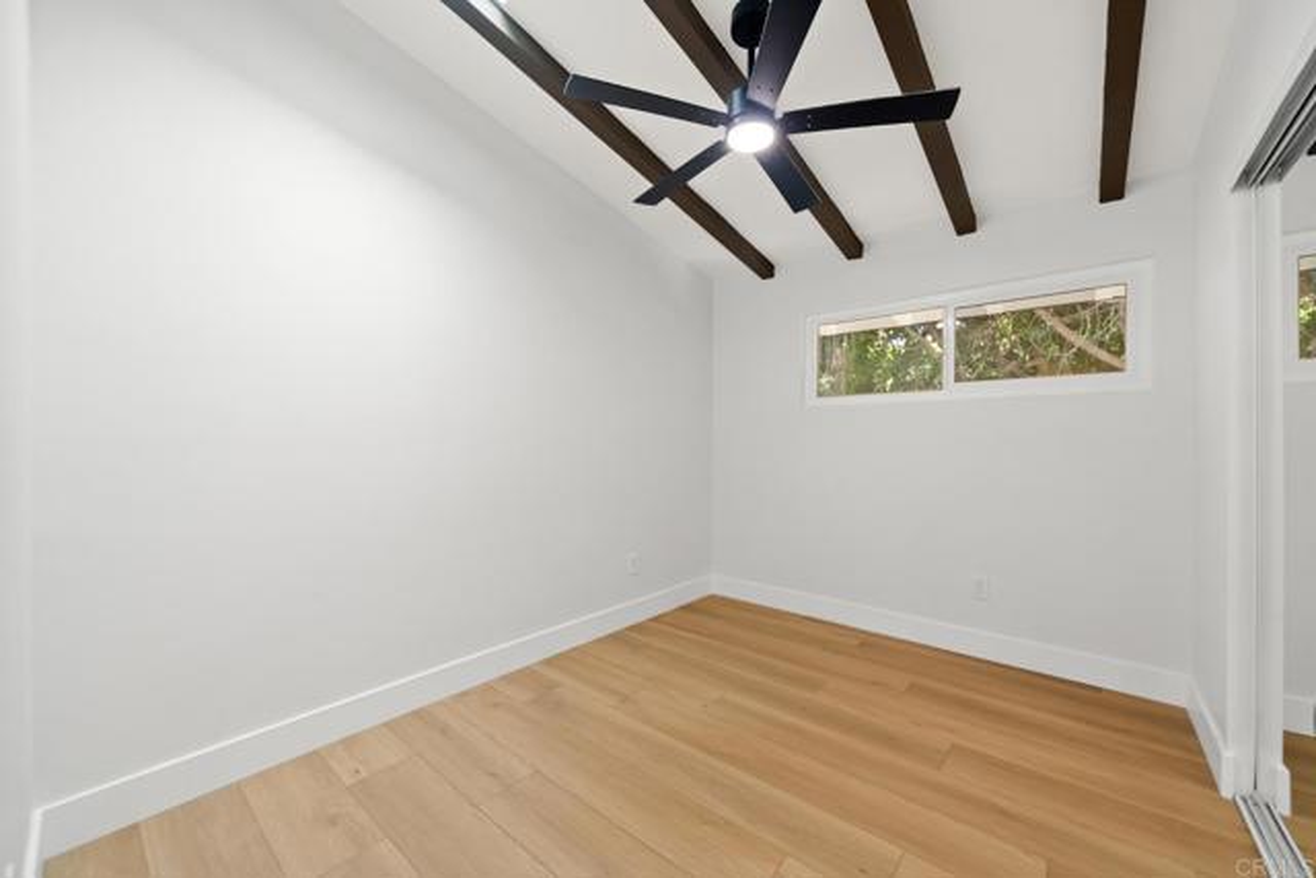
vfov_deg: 85.5
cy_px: 439
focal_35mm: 13
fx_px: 475
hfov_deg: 108.3
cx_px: 658
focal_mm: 13
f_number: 6.3
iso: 200
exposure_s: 1/2
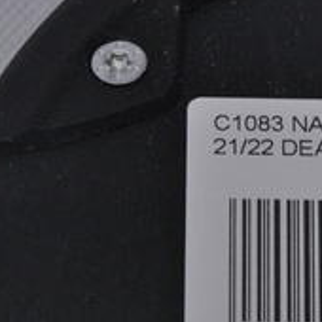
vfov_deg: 5.0
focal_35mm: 353
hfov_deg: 4.9
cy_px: 228
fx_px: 3716
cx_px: 405
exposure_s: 1/125
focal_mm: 105
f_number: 9.5
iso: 3200
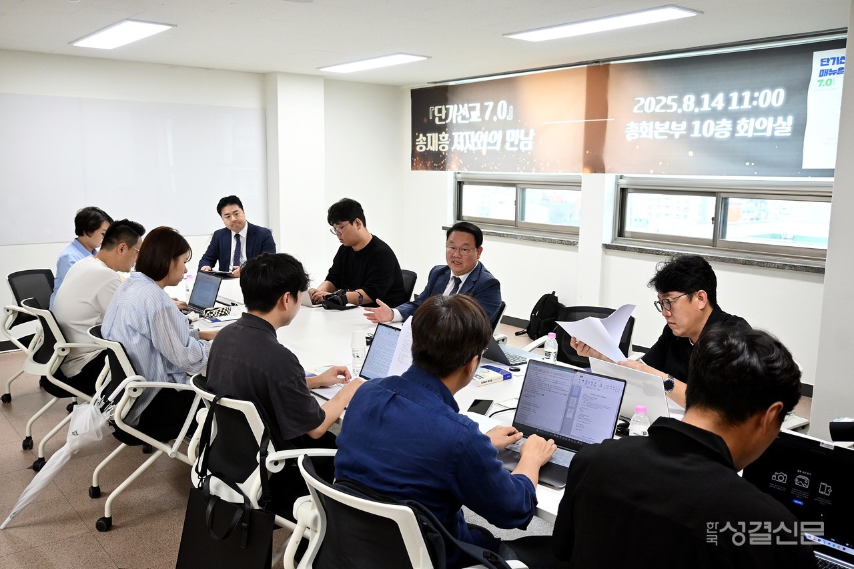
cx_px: 427
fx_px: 747
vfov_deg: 41.7
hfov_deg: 59.5
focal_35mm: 32
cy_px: 284
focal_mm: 21
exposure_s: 1/125
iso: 1100
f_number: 4
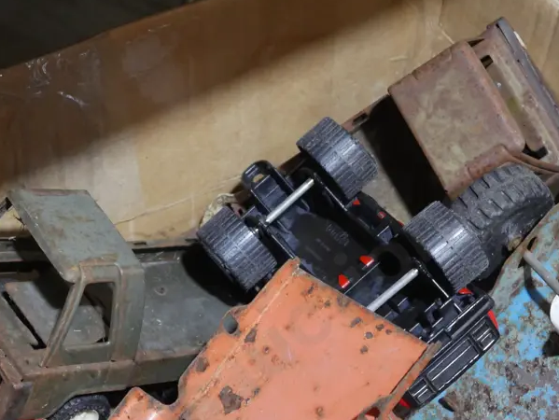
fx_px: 1987
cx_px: 277
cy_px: 347
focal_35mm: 123
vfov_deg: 12.0
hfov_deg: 16.0
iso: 1600
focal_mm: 36
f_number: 5.5
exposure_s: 1/80
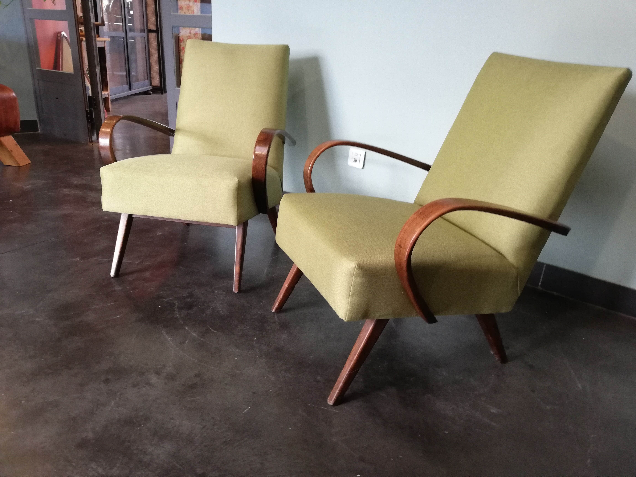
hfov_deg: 67.3
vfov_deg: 53.1
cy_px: 238
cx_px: 318
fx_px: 478
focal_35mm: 26
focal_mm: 3.81
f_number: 2.2
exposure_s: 1/33.3
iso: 400
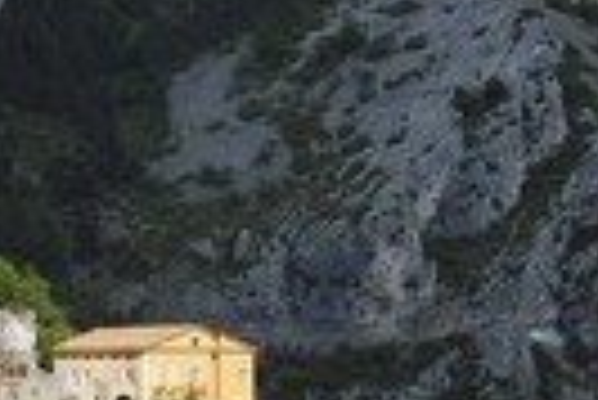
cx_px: -180
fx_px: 1995
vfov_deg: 11.4
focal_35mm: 120
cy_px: 292
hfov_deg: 16.1
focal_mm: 38
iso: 200
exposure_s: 1/320
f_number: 13
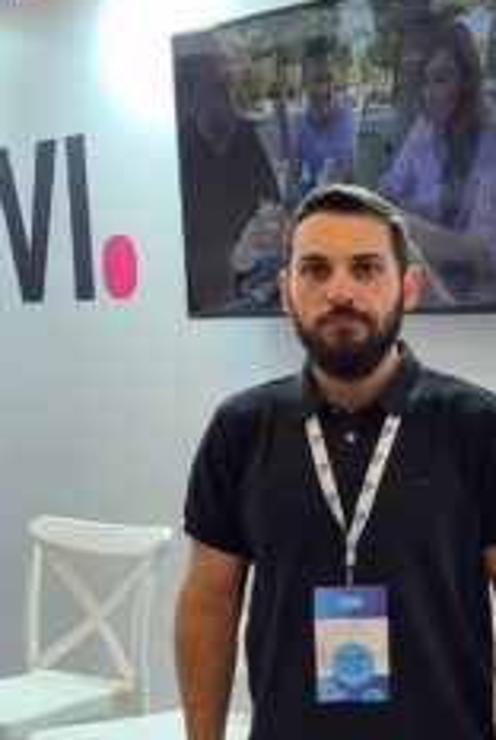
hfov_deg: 18.3
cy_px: 575
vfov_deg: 27.2
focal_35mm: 73
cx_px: 494
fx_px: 1504
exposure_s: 1/100
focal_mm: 5.4
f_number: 1.8
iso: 80
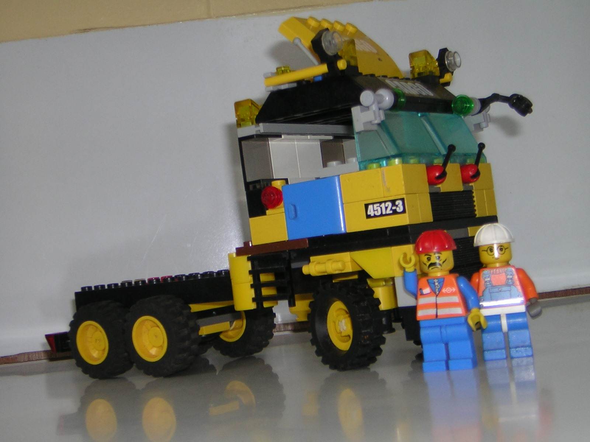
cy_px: 221
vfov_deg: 23.7
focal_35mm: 62
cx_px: 295
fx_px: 1057
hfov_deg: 31.2
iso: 50
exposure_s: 1/60.1
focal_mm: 8.1
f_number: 3.4
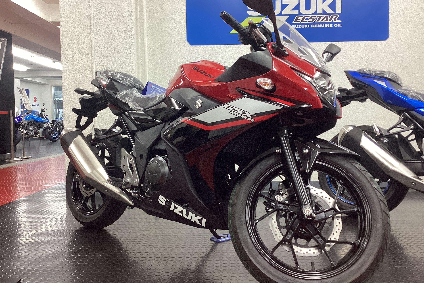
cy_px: 141
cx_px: 208
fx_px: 389
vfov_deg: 40.0
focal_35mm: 33
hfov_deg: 57.2
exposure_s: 1/50
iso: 100
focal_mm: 3.3
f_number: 2.4
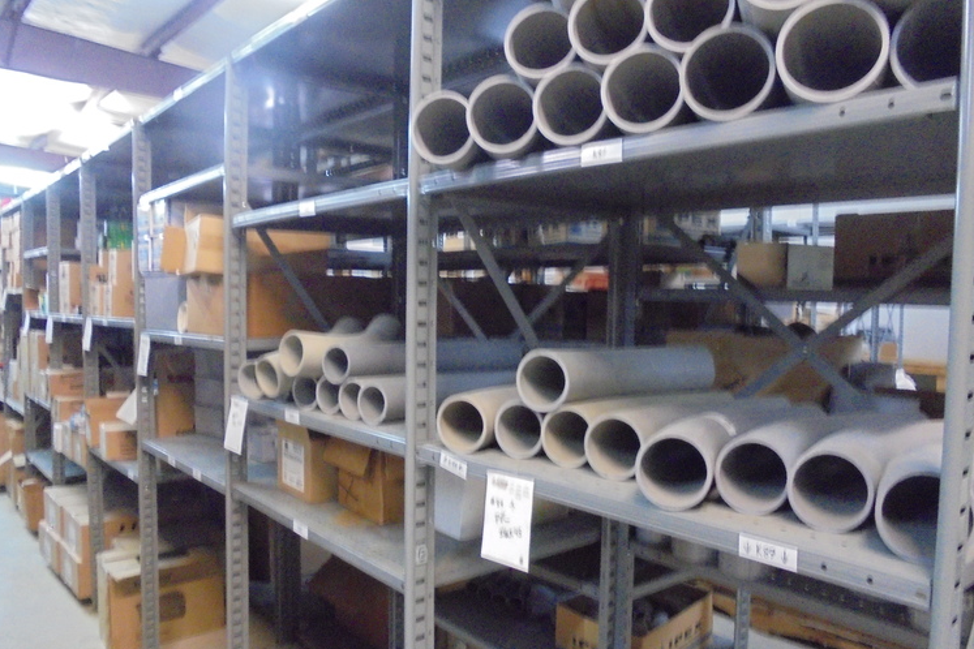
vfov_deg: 46.4
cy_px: 336
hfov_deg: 65.5
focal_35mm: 28
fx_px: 757
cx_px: 497
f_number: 3.5
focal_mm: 4.6
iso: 800
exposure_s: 1/8
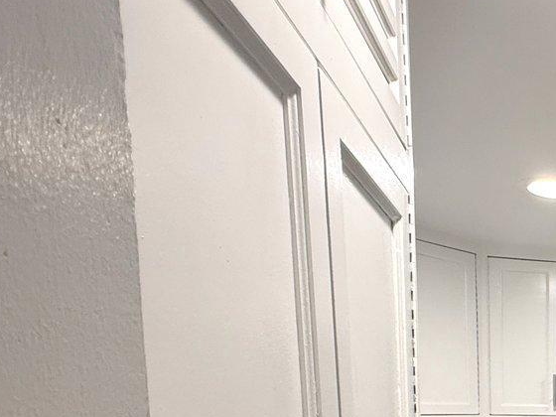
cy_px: 460
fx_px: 642
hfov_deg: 33.4
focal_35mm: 40
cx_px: 733
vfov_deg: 31.8
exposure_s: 1/120
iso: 250
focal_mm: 2.22
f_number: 2.2
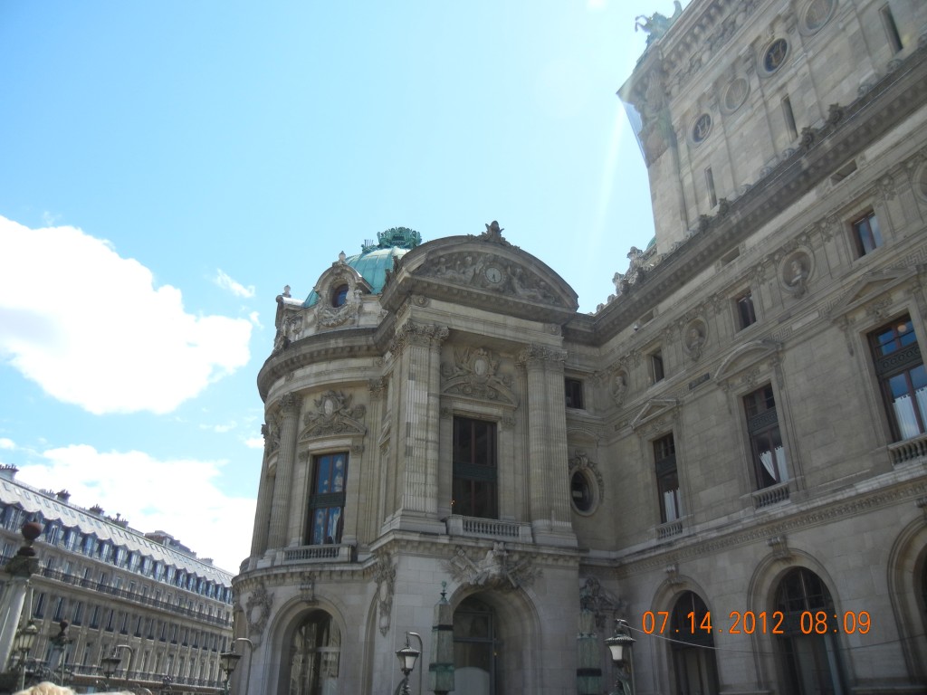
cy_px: 348
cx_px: 464
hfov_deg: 60.0
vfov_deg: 46.8
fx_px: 803
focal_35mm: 30
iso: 160
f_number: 3.5
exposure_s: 1/830
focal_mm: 5.4
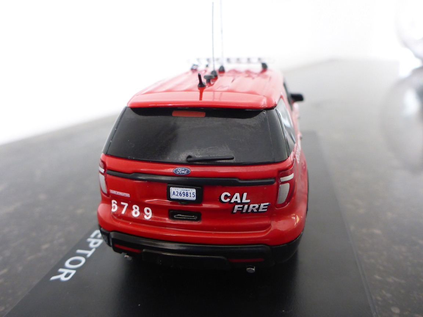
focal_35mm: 28
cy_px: 158
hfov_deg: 63.4
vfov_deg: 49.7
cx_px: 212
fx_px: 342
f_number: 3.3
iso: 400
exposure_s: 1/6
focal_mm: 4.9
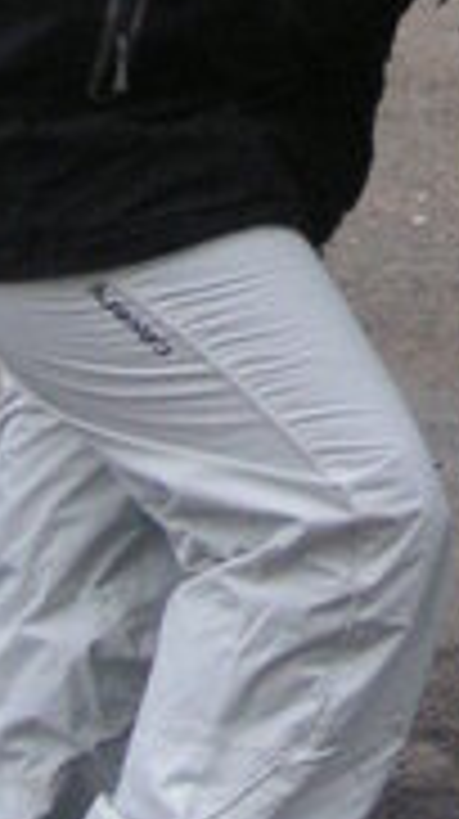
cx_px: 544
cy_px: -333
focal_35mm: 211
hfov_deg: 5.7
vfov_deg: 10.0
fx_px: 4578
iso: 100
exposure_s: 1/45
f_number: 3.1
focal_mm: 7.3
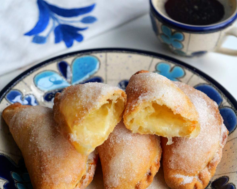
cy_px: 130
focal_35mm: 100
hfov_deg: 19.2
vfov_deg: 15.4
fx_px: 702
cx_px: 119
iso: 2500
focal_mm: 38
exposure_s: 1/100
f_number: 3.9
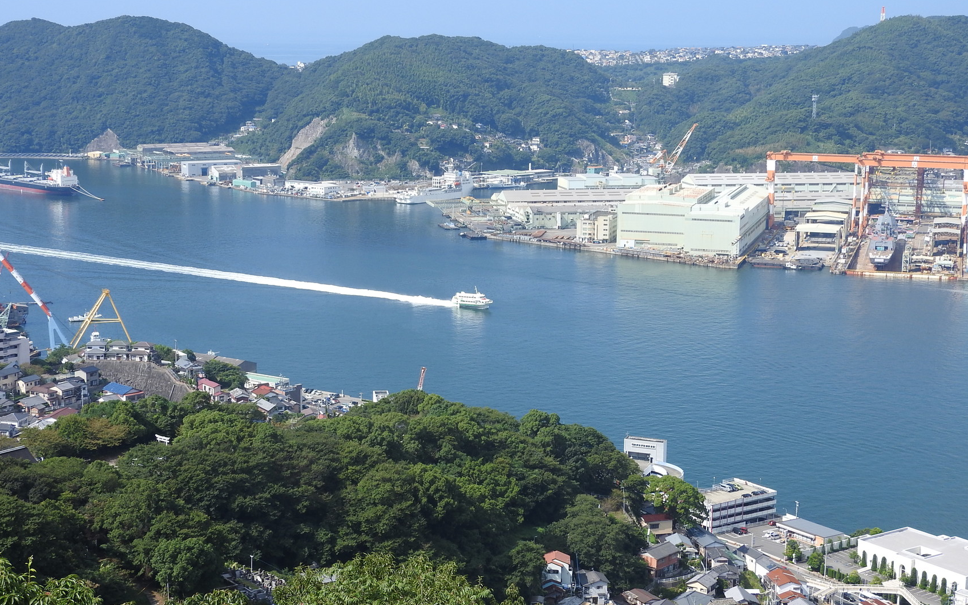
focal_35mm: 64
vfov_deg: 20.3
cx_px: 484
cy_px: 321
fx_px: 1688
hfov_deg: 32.0
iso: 100
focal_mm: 10.7
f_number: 4.2
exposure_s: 1/800
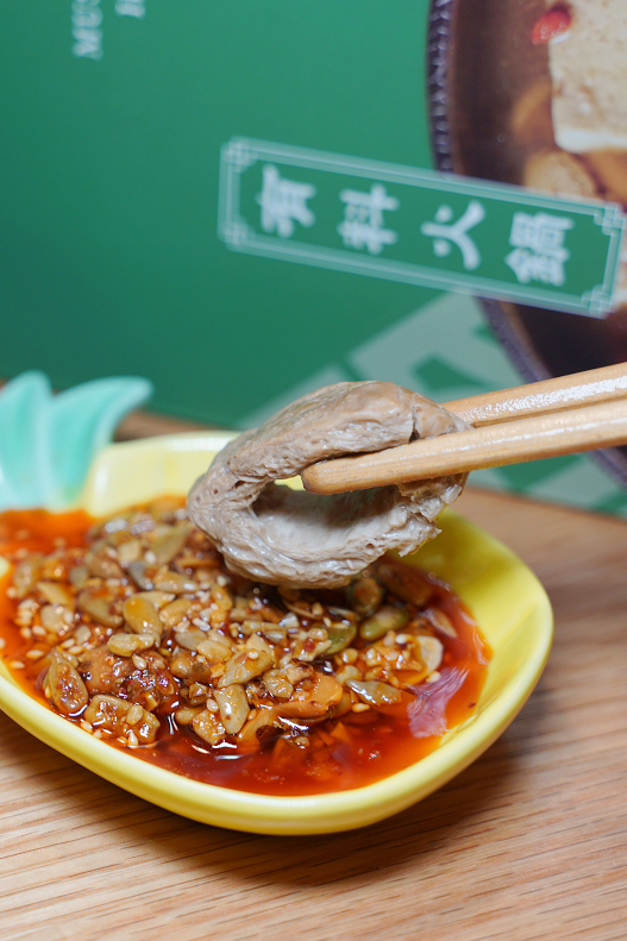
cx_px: 89
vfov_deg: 23.9
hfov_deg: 15.9
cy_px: 472
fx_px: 2221
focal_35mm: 85
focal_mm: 56
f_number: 4
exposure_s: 1/60
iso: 160
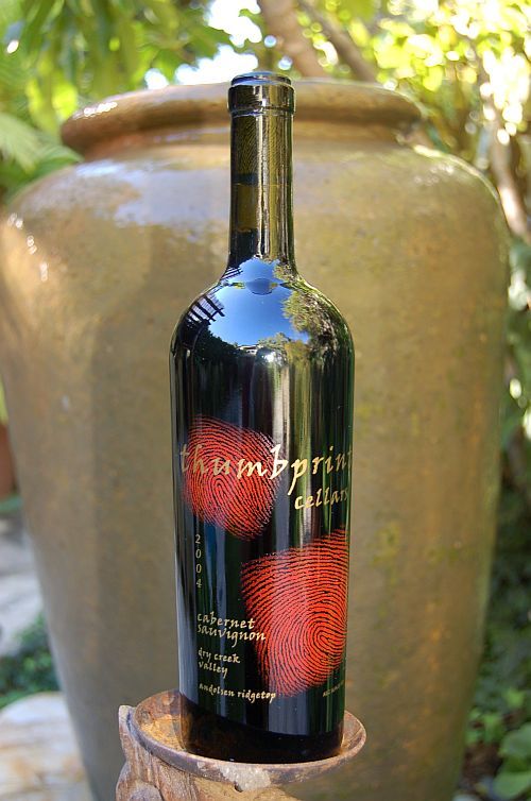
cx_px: 266
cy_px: 400
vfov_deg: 43.7
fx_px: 999
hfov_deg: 29.8
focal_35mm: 45
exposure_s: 1/60
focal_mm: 30
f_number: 4.2
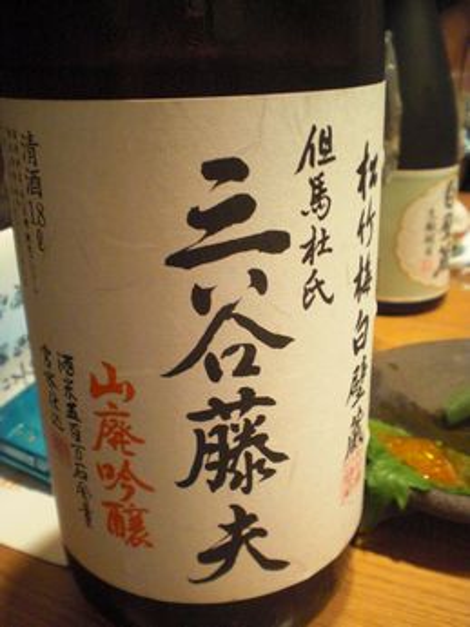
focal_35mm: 38
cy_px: 314
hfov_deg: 37.7
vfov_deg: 49.0
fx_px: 688
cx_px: 235
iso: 800
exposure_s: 1/8
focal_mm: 6.3
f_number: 3.1
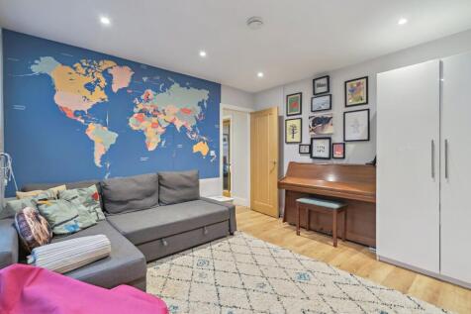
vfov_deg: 73.7
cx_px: 236
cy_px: 157
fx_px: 209
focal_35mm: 16
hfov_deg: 96.8
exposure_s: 1/15
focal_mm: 16
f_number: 8
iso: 400
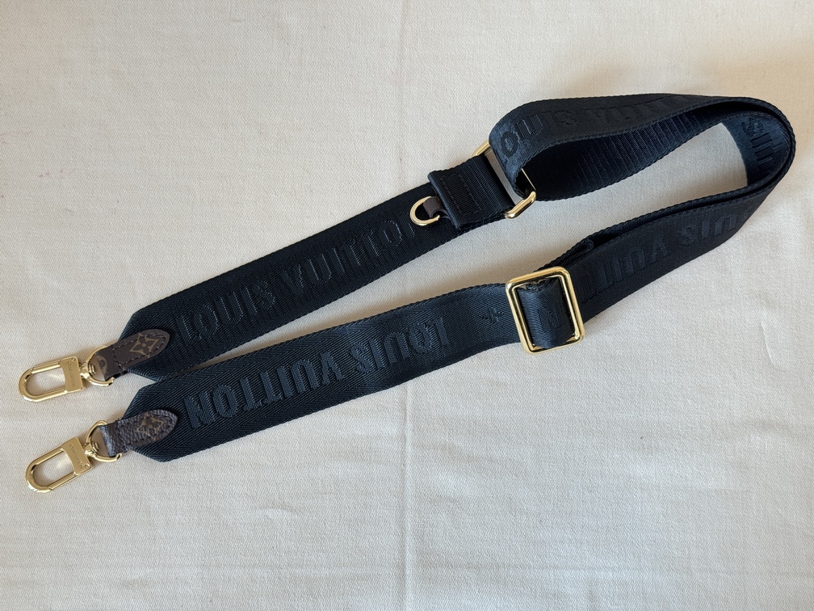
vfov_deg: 30.3
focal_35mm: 48
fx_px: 1129
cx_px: 407
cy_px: 306
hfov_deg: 39.7
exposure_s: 1/50
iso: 80
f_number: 1.78
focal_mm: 6.76
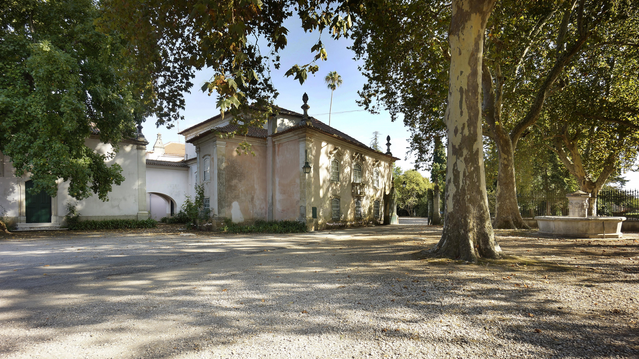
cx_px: 320
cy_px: 210
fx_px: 322
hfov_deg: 89.6
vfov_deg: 58.0
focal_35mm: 19
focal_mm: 12
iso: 200
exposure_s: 1/25
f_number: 6.3
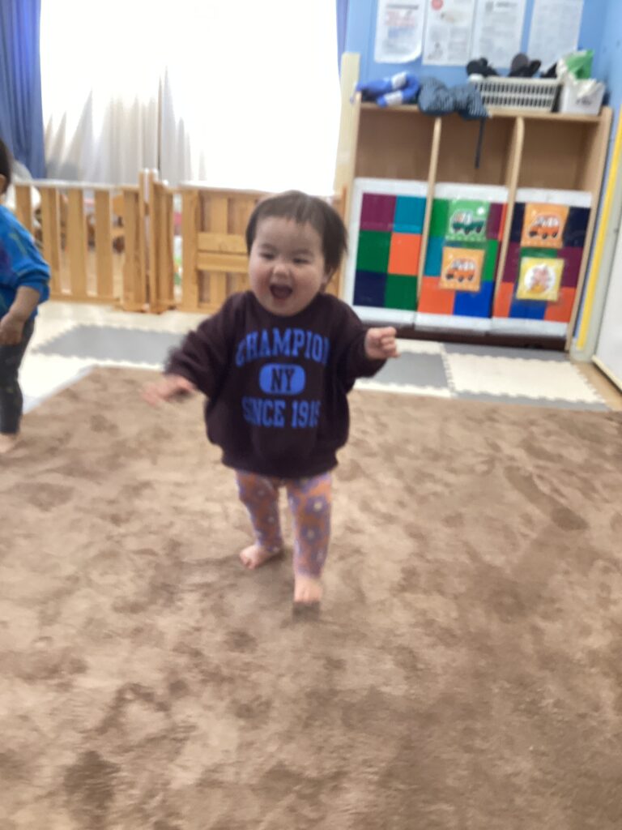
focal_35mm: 31
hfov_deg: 45.4
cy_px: 415
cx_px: 311
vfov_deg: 58.4
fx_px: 743
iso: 100
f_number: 2.4
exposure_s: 1/50
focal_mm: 3.3
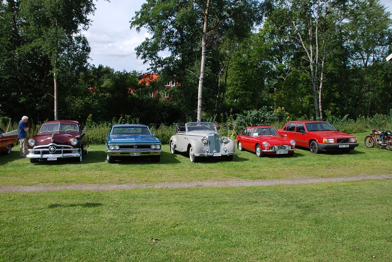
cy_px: 131
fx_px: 327
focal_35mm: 30
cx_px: 196
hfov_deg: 61.9
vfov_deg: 43.7
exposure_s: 1/160
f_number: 6.3
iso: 100
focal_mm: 20
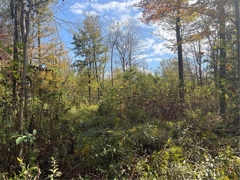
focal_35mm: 26
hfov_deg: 67.3
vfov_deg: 53.1
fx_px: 180
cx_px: 120
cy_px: 90
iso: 50
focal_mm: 5.96
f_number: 1.6
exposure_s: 1/1626
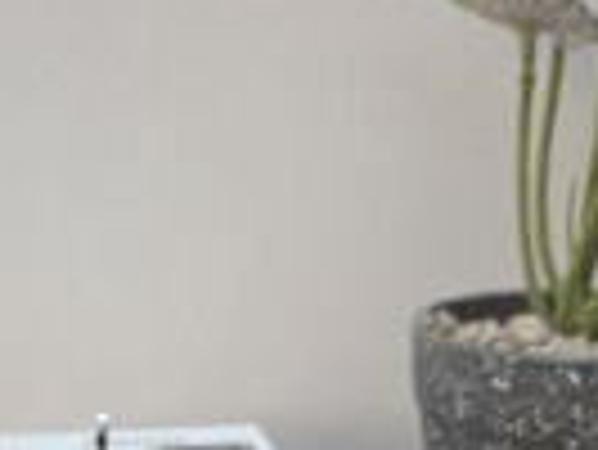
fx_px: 1366
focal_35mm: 79
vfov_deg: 16.9
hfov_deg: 24.6
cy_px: 682
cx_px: 232
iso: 500
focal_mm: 6.3
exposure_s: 1/100
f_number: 1.7
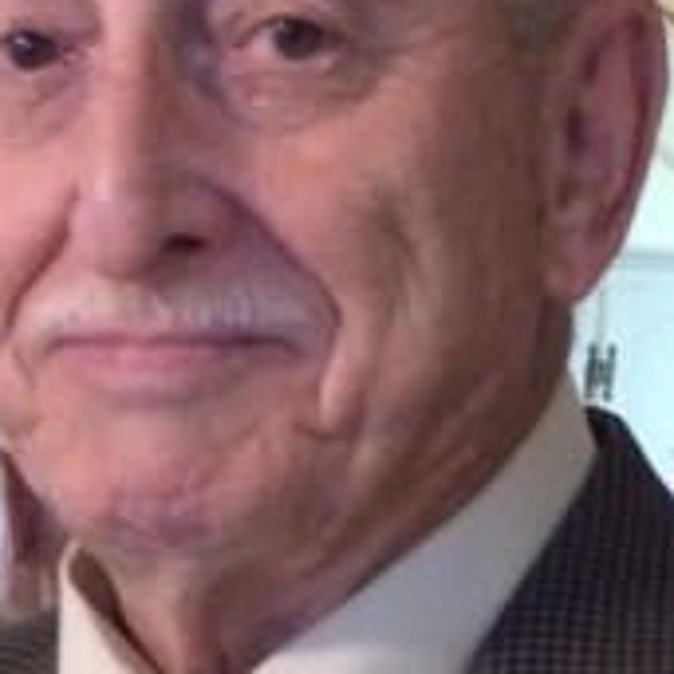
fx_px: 2313
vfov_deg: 16.1
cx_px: 305
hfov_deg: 16.6
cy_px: 761
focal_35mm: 105
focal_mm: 4.15
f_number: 2.2
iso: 320
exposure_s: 1/15
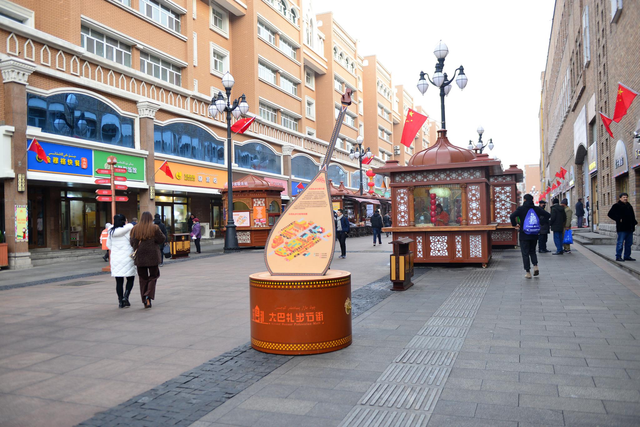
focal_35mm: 29
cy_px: 214
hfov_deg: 63.6
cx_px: 320
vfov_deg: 45.0
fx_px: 516
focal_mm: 29
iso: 320
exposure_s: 1/320
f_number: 2.8
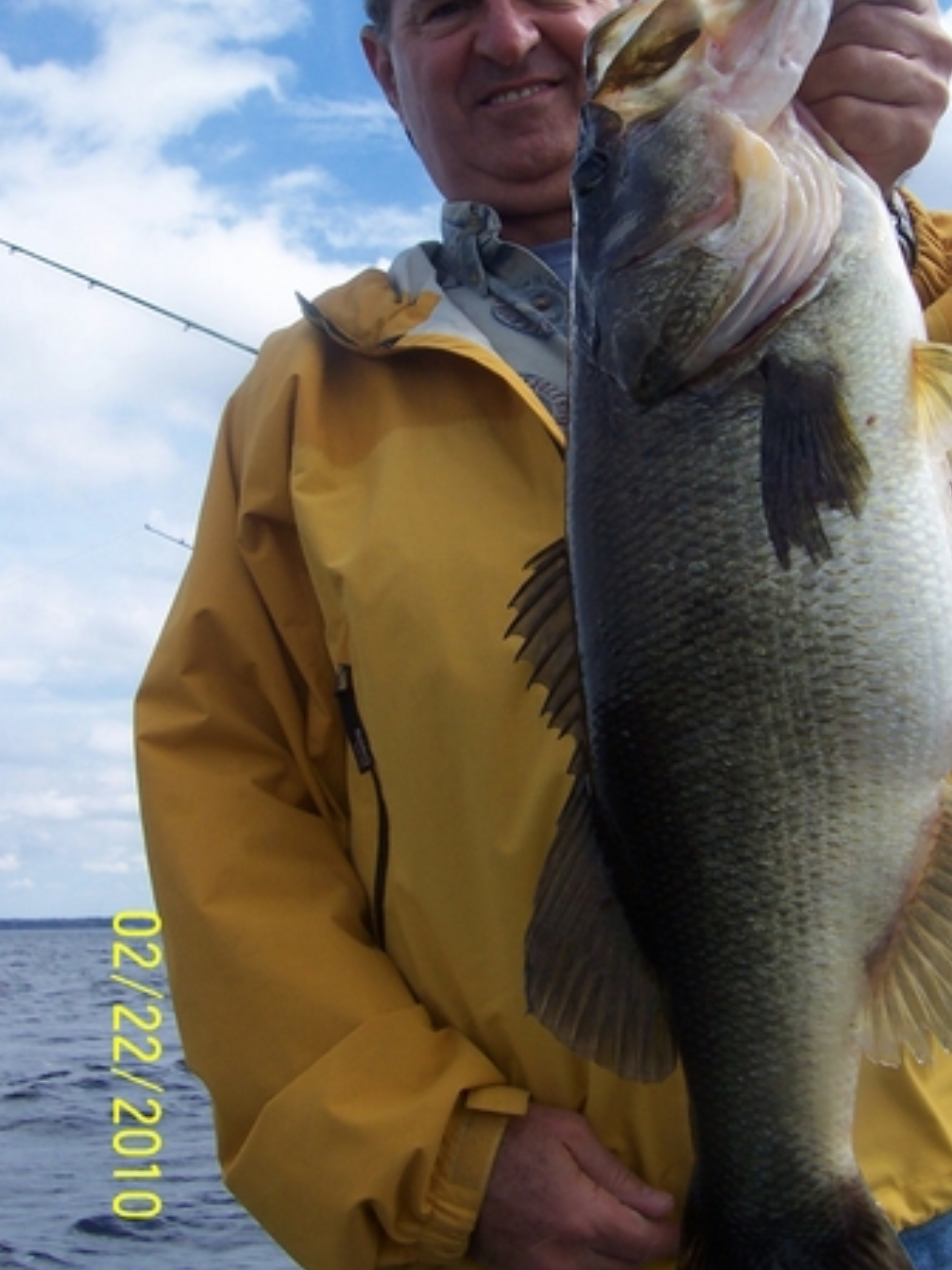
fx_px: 1613
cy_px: 546
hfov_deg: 32.8
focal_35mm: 44
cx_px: 561
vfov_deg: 42.8
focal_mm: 5.6
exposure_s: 1/500
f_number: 5.6
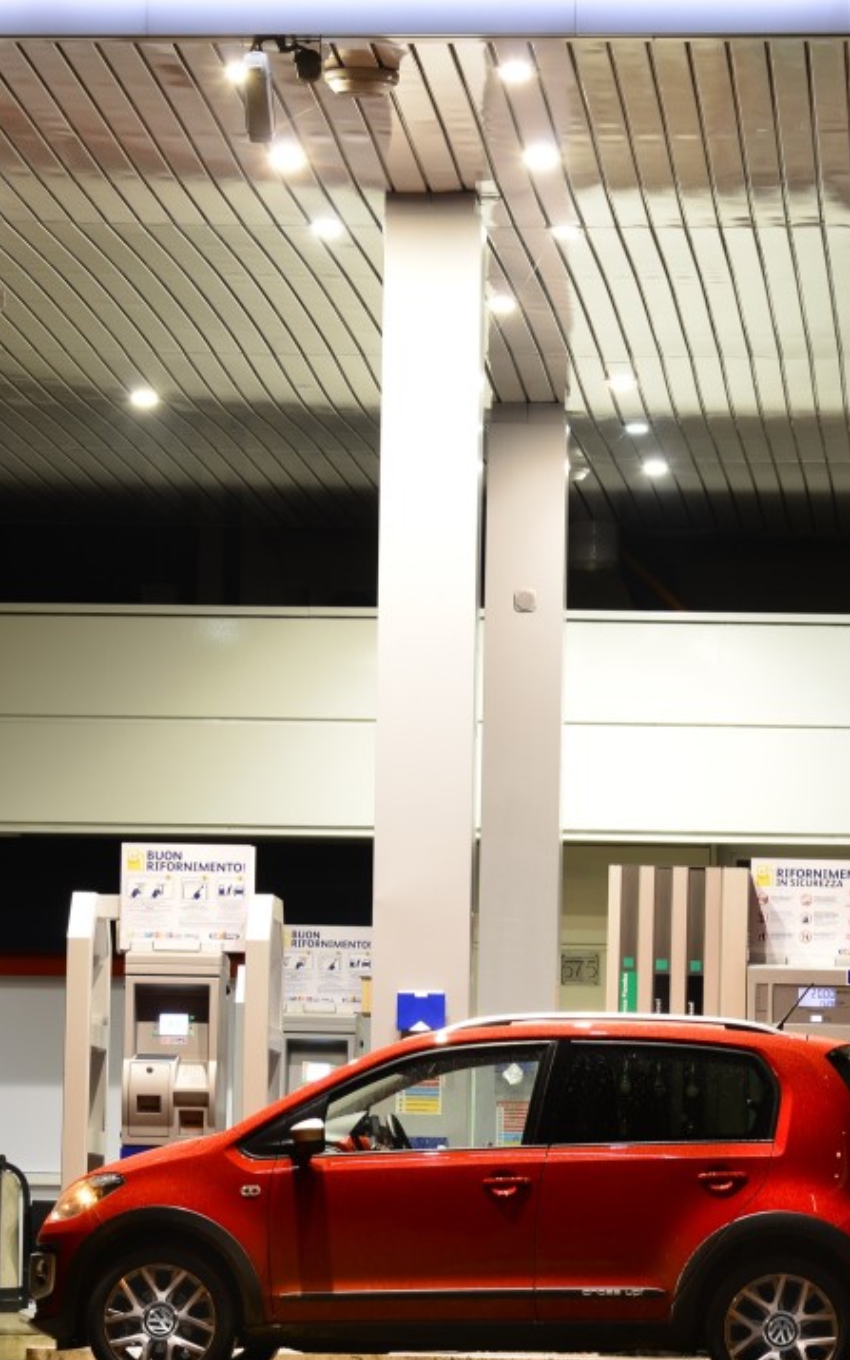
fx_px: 8115
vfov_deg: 9.6
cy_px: 748
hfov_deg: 6.0
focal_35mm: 219
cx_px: 437
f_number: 8
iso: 200
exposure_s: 1
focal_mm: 120
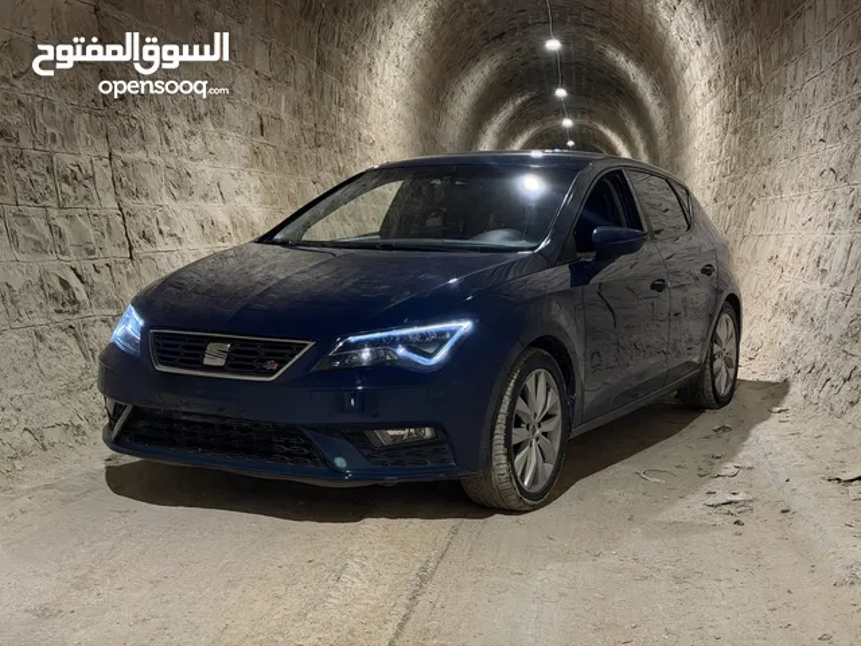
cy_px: 323
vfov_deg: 30.3
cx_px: 430
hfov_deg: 39.7
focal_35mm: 48
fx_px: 1194
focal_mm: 6.76
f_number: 1.78
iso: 200
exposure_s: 1/100
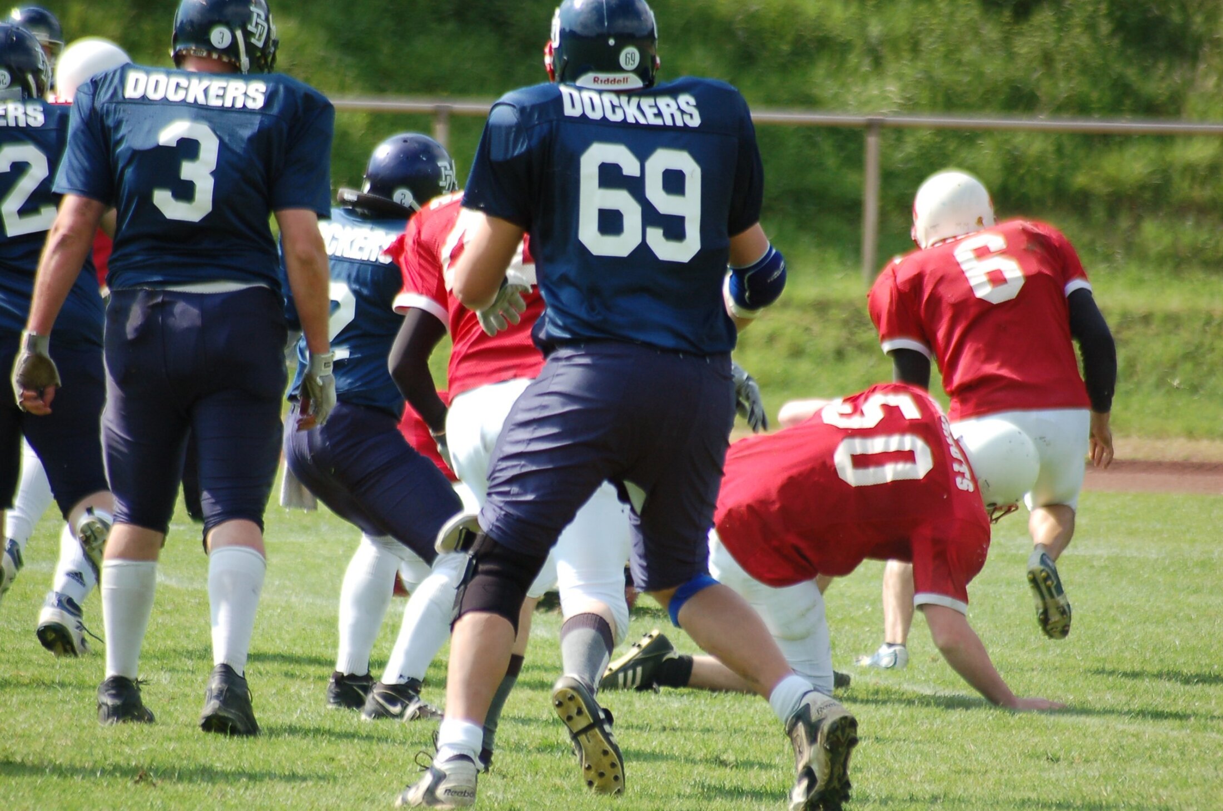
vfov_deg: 3.0
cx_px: 612
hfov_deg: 4.6
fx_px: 15259
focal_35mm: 450
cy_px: 406
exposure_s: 1/800
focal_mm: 300
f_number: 5.6
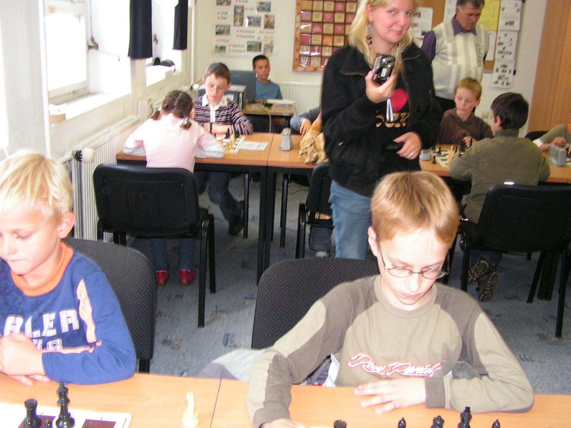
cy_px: 214
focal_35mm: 36
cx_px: 286
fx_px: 594
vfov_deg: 39.7
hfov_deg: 51.4
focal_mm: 6
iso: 200
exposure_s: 1/40
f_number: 3.2
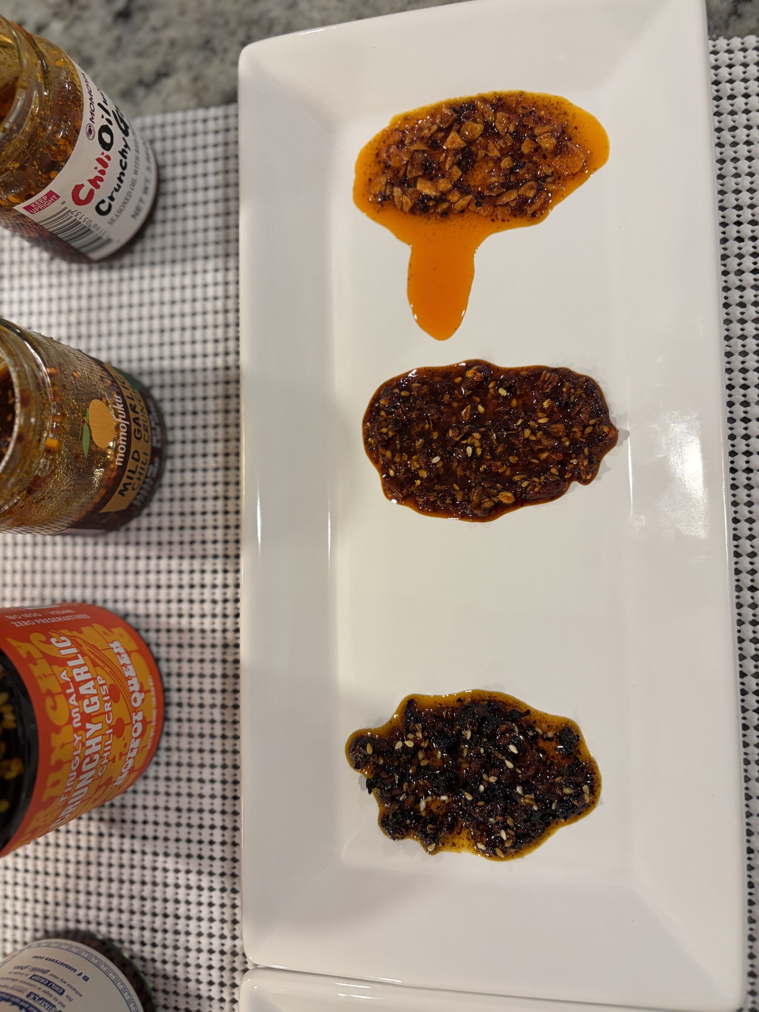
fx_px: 760
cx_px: 380
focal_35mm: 26
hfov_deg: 53.1
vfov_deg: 67.3
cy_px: 506
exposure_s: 1/60
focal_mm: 5.96
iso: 125
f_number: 1.6
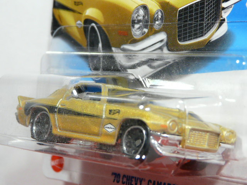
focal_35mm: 116
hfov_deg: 17.0
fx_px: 828
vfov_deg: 12.8
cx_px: 124
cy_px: 92
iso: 160
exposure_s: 1/50
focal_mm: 12
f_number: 3.2
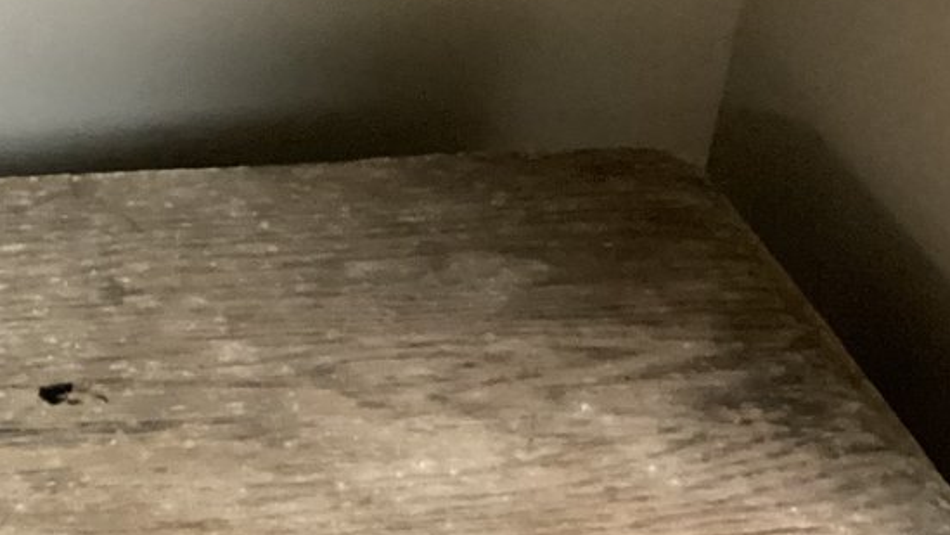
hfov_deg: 21.9
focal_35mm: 93
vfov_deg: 12.6
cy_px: 680
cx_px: -35
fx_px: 2343
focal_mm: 3.3
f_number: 2.4
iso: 640
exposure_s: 1/24
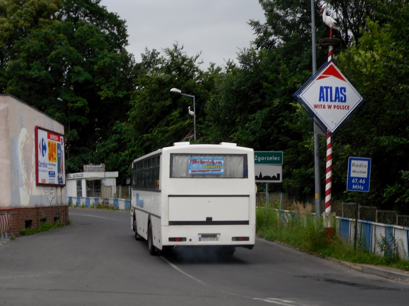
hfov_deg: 34.9
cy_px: 153
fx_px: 650
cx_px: 204
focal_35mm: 55
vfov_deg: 26.6
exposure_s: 1/215
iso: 80
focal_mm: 9.83
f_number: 4
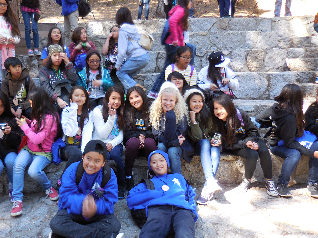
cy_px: 118
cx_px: 127
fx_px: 294
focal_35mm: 32
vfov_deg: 44.2
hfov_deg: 56.4
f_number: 3.3
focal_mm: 4.5
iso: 125
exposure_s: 1/30
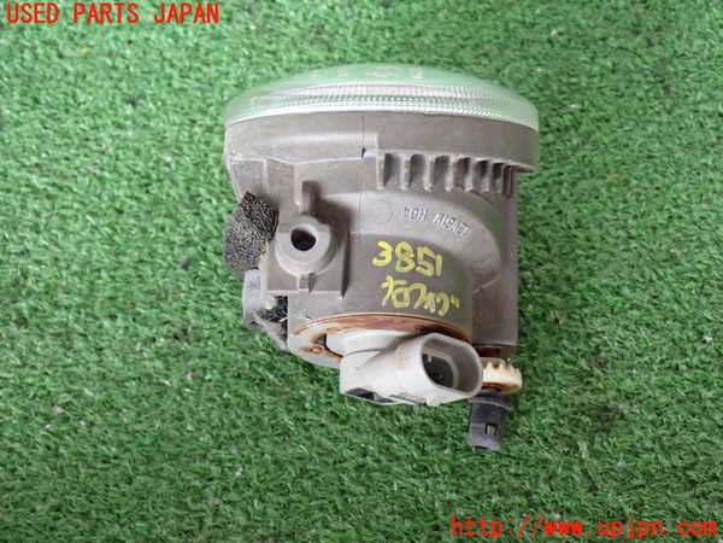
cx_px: 362
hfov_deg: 33.2
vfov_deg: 25.2
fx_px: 1211
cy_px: 272
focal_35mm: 58
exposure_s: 1/60
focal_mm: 10.35
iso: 500
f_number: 3.5
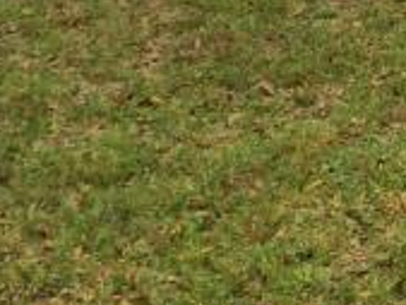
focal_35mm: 176
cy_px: -430
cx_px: 829
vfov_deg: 7.8
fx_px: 2066
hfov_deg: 10.3
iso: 32
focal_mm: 4.15
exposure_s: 1/746
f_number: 2.2
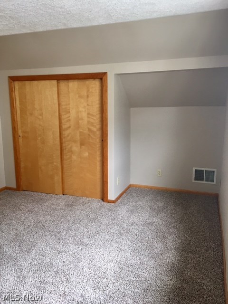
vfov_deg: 61.7
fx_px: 255
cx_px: 114
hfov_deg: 48.2
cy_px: 152
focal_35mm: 29
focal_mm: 4.15
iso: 50
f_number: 2.2
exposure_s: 1/30
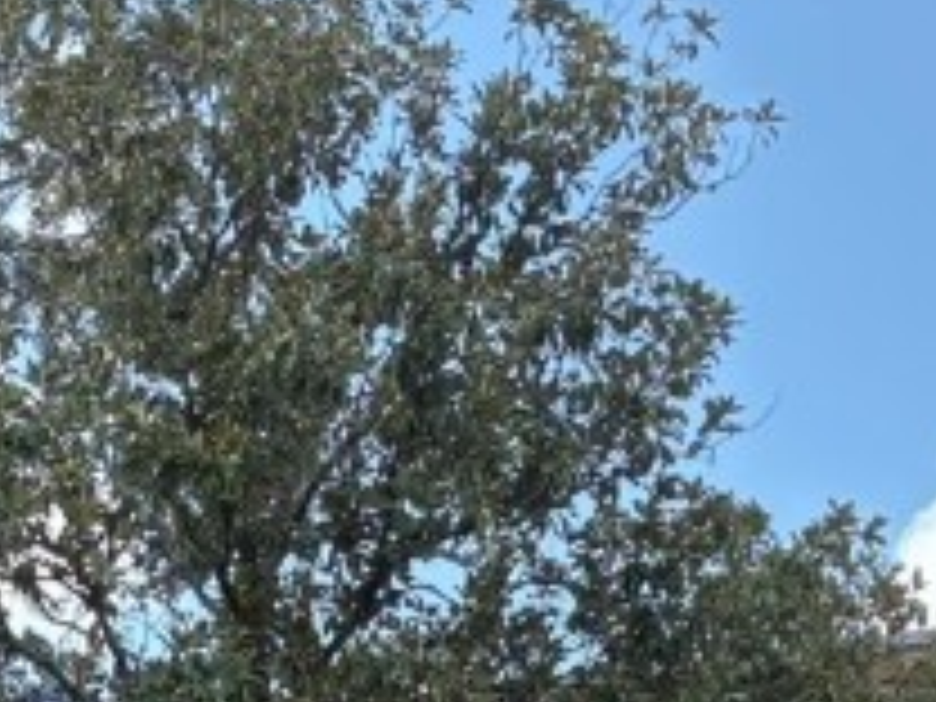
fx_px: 3461
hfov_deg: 15.3
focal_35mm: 128
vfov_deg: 10.5
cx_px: 198
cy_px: 1498
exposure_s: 1/1239
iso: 64
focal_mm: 5.96
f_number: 1.6
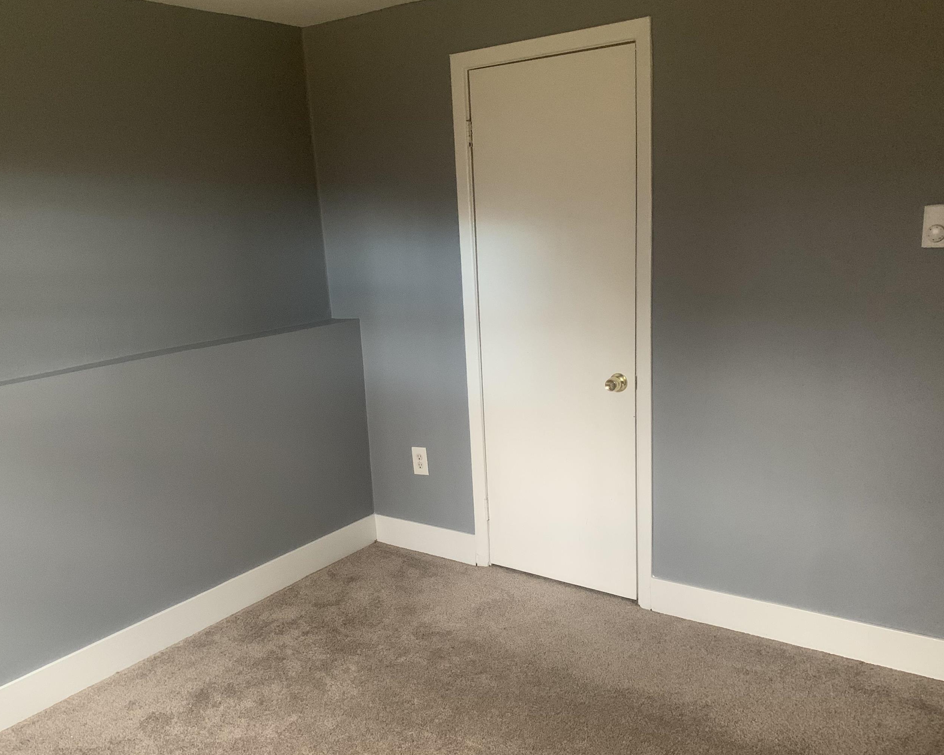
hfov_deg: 57.1
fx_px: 866
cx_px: 429
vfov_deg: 47.1
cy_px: 406
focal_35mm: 31
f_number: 1.8
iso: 400
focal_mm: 4.25
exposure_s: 1/30
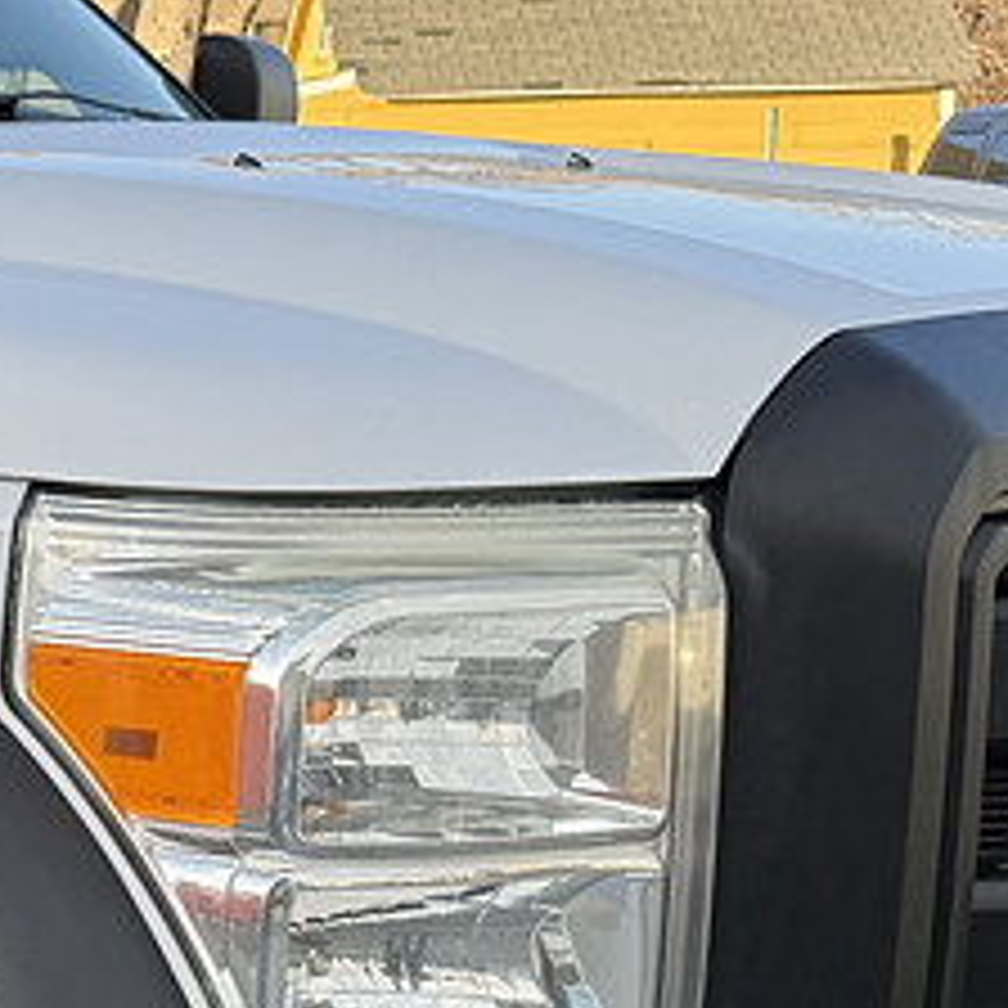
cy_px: 1116
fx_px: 3196
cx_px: -536
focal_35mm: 97
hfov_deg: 16.3
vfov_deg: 17.3
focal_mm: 6.76
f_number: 1.78
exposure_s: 1/878
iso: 100
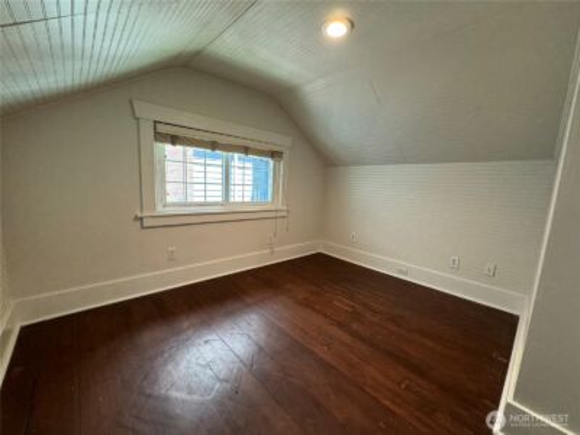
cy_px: 218
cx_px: 290
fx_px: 235
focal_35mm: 14
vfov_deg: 85.7
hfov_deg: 102.1
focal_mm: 2.22
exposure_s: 1/60
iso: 250
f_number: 2.2
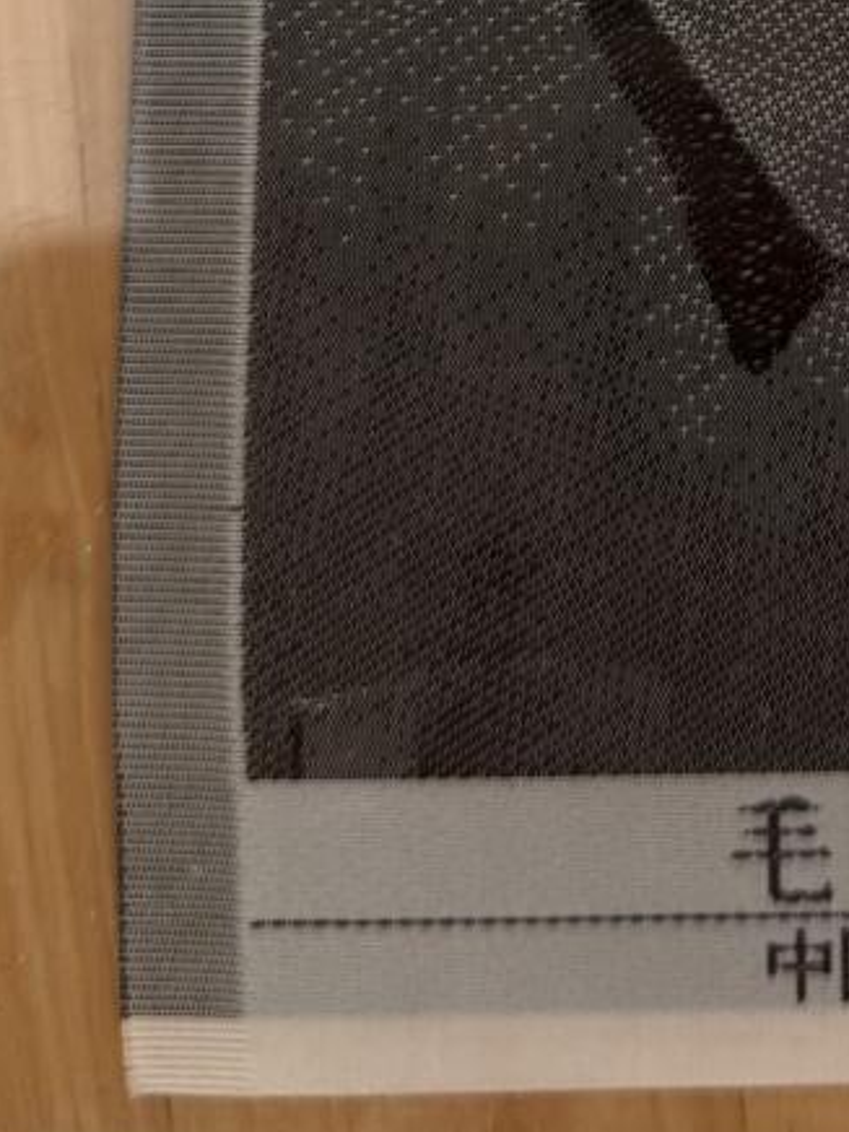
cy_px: -657
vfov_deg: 17.5
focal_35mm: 99
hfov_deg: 14.4
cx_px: 1033
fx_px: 3237
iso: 125
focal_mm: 6.76
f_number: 1.78
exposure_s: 1/121
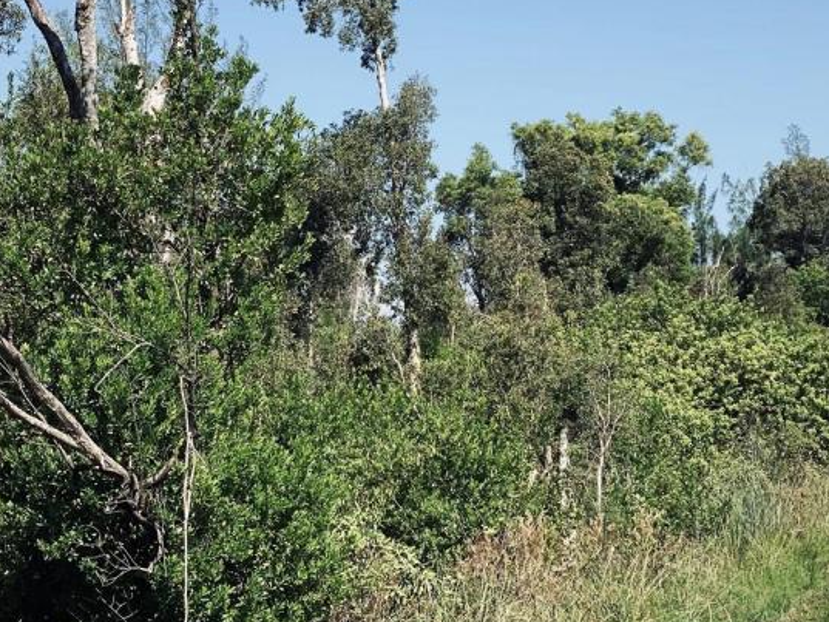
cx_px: 367
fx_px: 2228
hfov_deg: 21.1
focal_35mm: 93
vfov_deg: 15.9
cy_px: 253
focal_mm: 6
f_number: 2
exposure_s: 1/1597
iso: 20
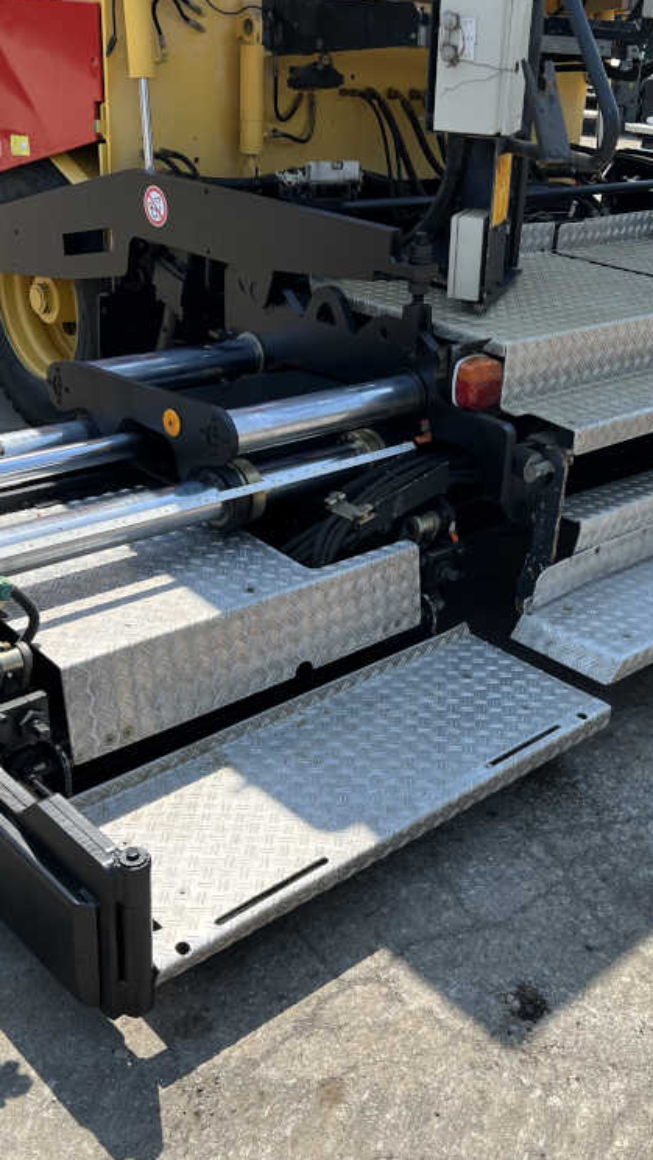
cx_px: 430
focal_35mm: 38
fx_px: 1170
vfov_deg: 52.8
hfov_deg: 31.0
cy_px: 579
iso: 50
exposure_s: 1/1751
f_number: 1.5
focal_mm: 5.7
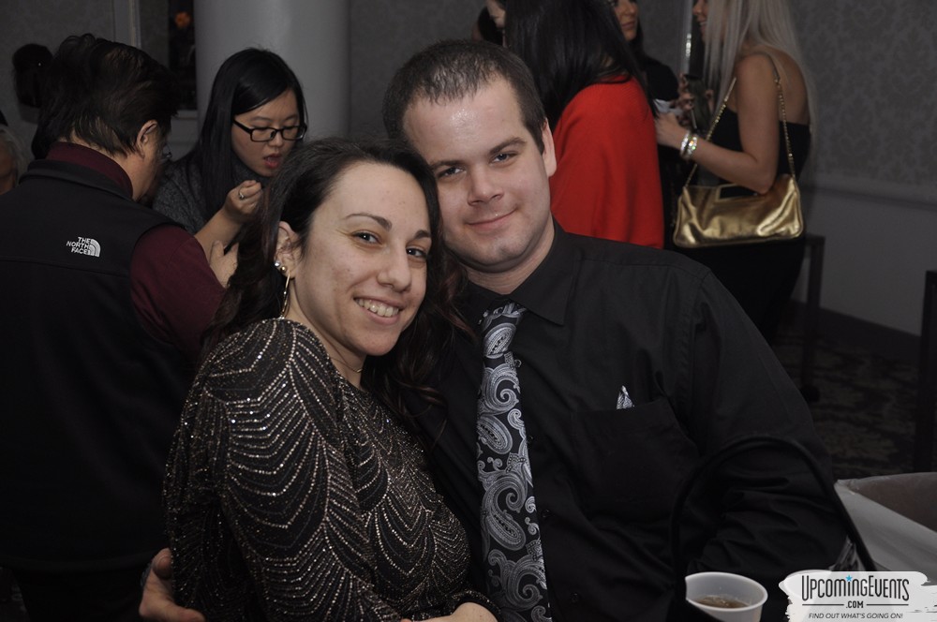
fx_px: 1326
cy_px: 311
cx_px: 468
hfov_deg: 38.9
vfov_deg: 26.4
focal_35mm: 51
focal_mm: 34
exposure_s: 1/60
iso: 400
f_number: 5
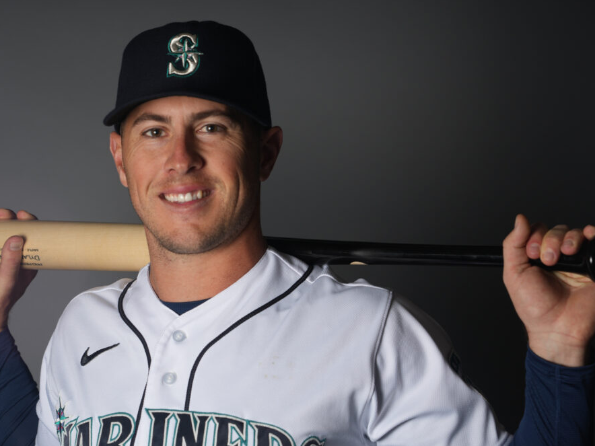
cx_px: 268
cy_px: 226
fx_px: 2011
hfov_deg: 16.8
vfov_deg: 12.7
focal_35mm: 117
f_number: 6.3
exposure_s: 1/250
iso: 125
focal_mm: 105
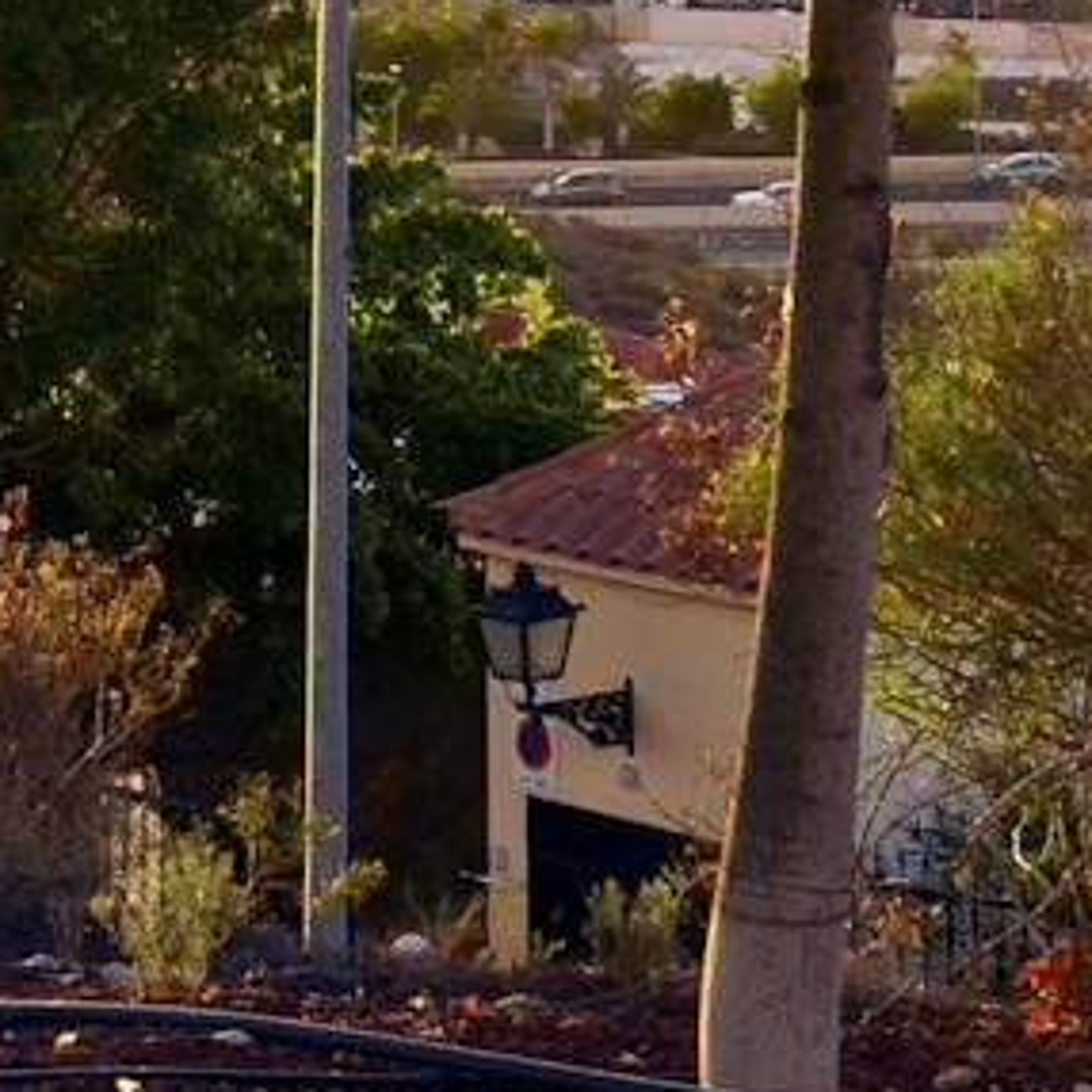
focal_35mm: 265
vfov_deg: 6.5
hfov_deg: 6.4
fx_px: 9453
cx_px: -1107
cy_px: -829
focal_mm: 31
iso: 100
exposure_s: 1/125
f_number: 5.6
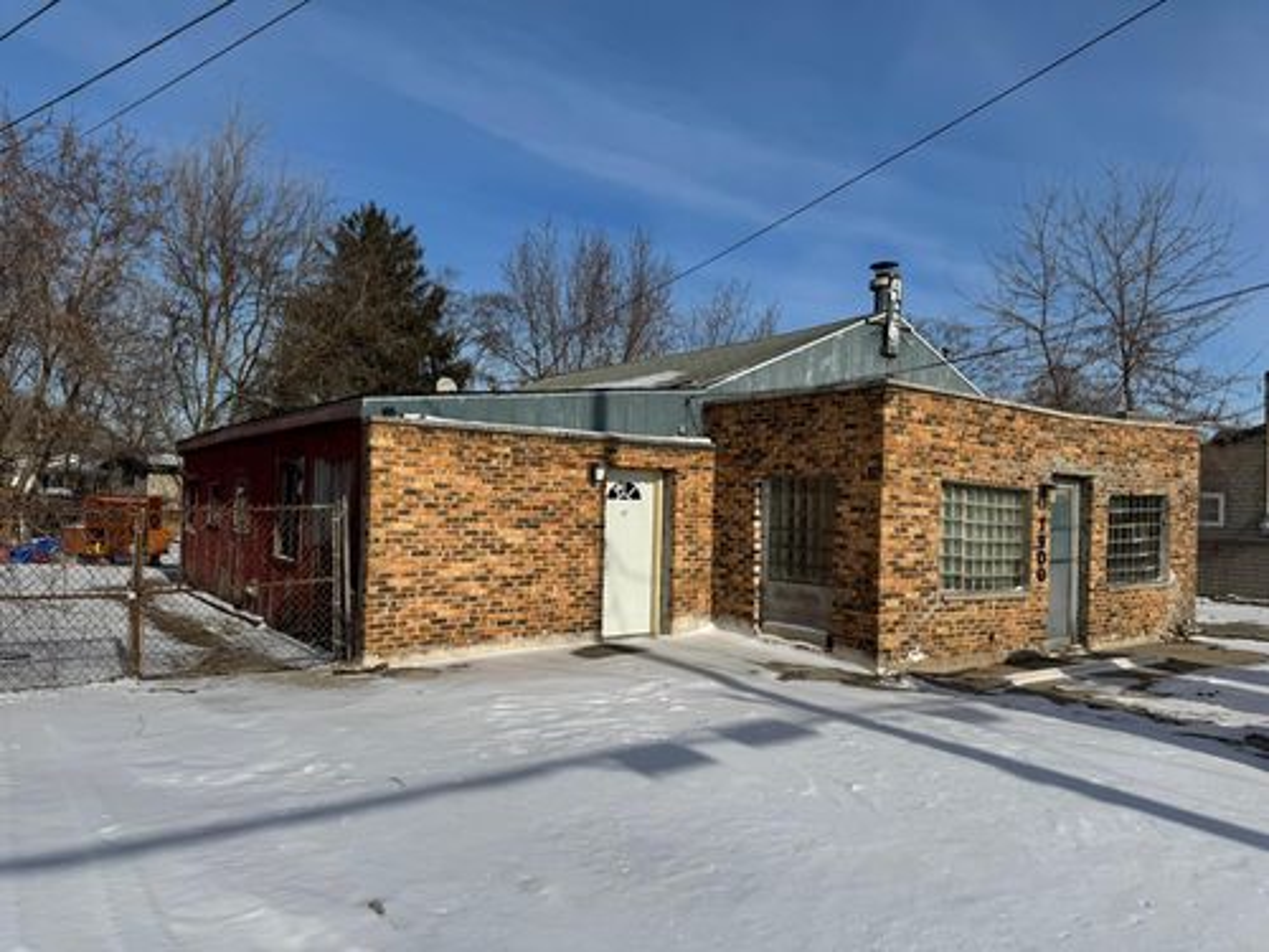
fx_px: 880
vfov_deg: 56.8
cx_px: 634
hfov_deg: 71.6
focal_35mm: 24
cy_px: 476
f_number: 1.78
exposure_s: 1/10417
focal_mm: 6.76
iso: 80
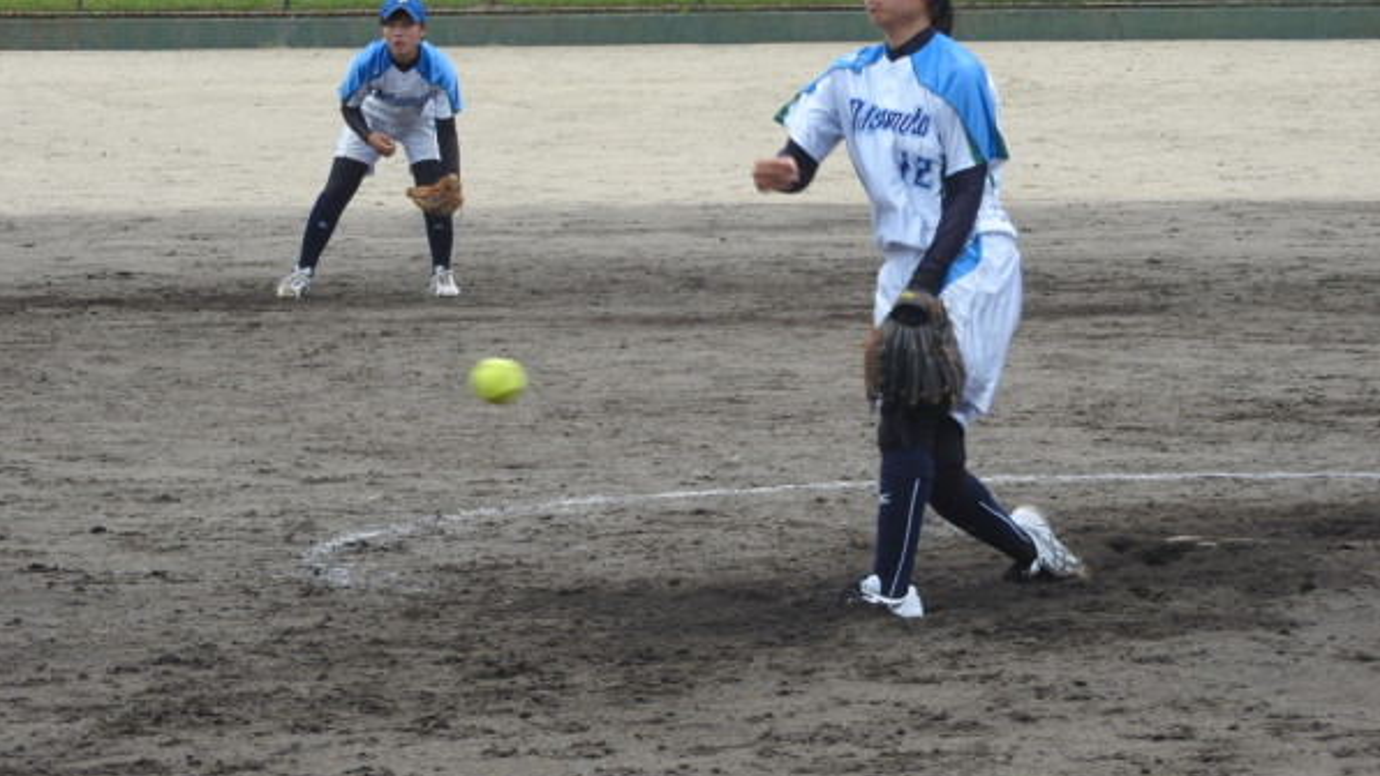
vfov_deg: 5.5
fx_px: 8015
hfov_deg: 9.8
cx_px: 689
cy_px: 351
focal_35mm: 219
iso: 100
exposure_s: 1/250
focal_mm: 35.8
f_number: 5.3
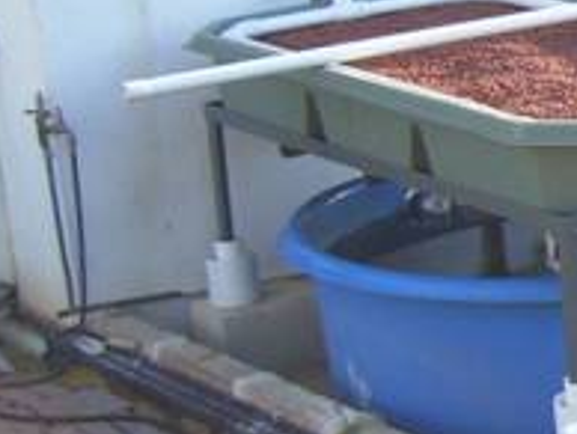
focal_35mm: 140
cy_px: 146
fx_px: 2336
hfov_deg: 12.6
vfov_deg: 10.6
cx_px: 1109
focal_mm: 5.6
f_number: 2.7
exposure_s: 1/125
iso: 80
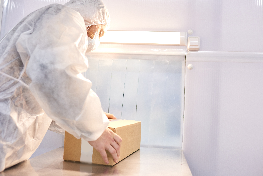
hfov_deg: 54.4
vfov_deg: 37.9
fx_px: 256
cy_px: 88
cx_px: 132
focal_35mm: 35
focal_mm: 35
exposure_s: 1/160
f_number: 3.2
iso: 800
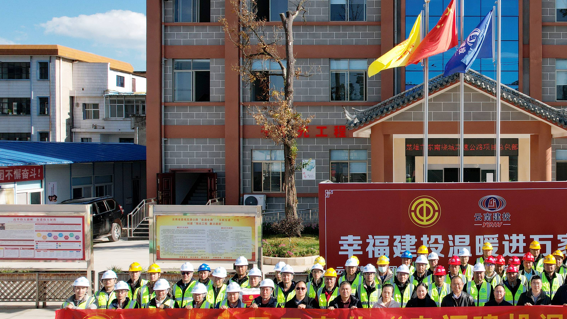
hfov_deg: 47.2
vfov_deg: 29.7
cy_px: 159
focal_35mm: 40
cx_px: 468
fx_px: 601
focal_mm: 8.38
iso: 100
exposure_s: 1/1600
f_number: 2.8
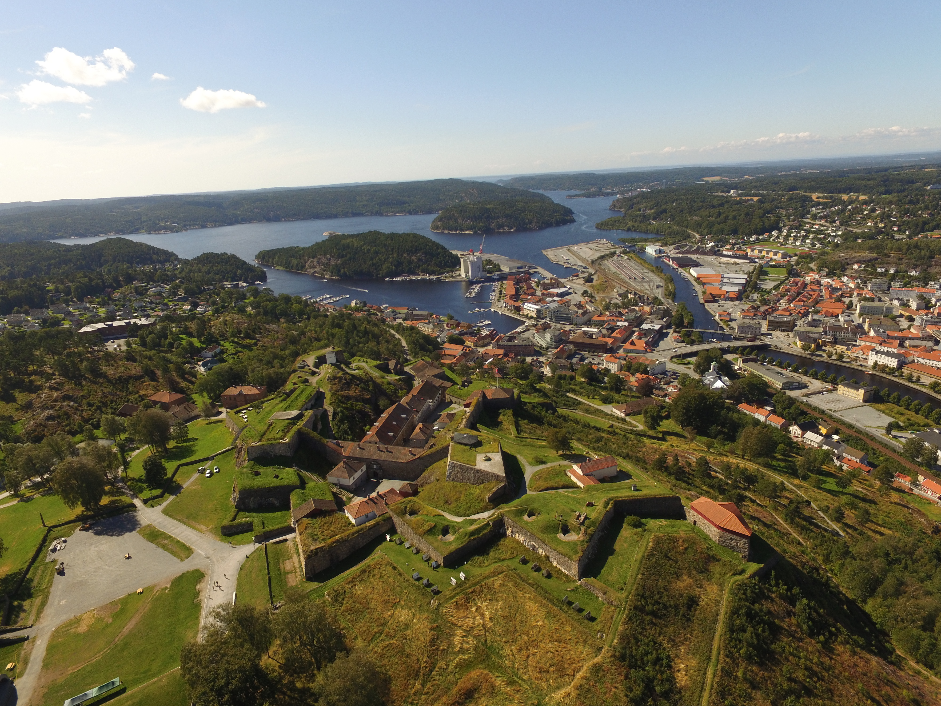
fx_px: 544
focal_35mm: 20
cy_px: 353
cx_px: 470
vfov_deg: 66.0
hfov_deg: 81.7
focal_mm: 3.6
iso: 100
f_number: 2.8
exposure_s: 1/965
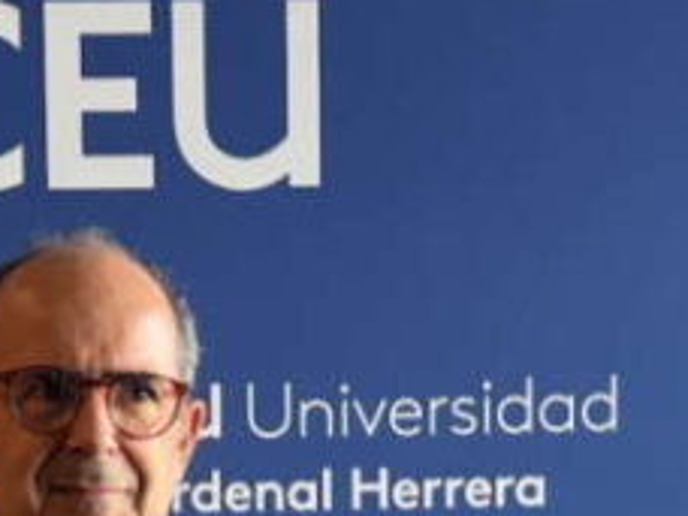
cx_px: 148
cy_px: 830
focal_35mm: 108
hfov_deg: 18.1
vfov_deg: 12.8
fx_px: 2147
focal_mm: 6.76
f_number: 1.78
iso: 250
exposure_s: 1/50
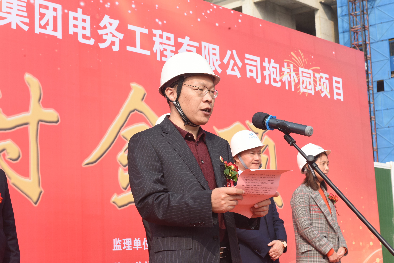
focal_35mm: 70
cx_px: 197
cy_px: 132
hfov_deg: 28.8
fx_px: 766
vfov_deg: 19.5
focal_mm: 70
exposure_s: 1/500
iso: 800
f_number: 11
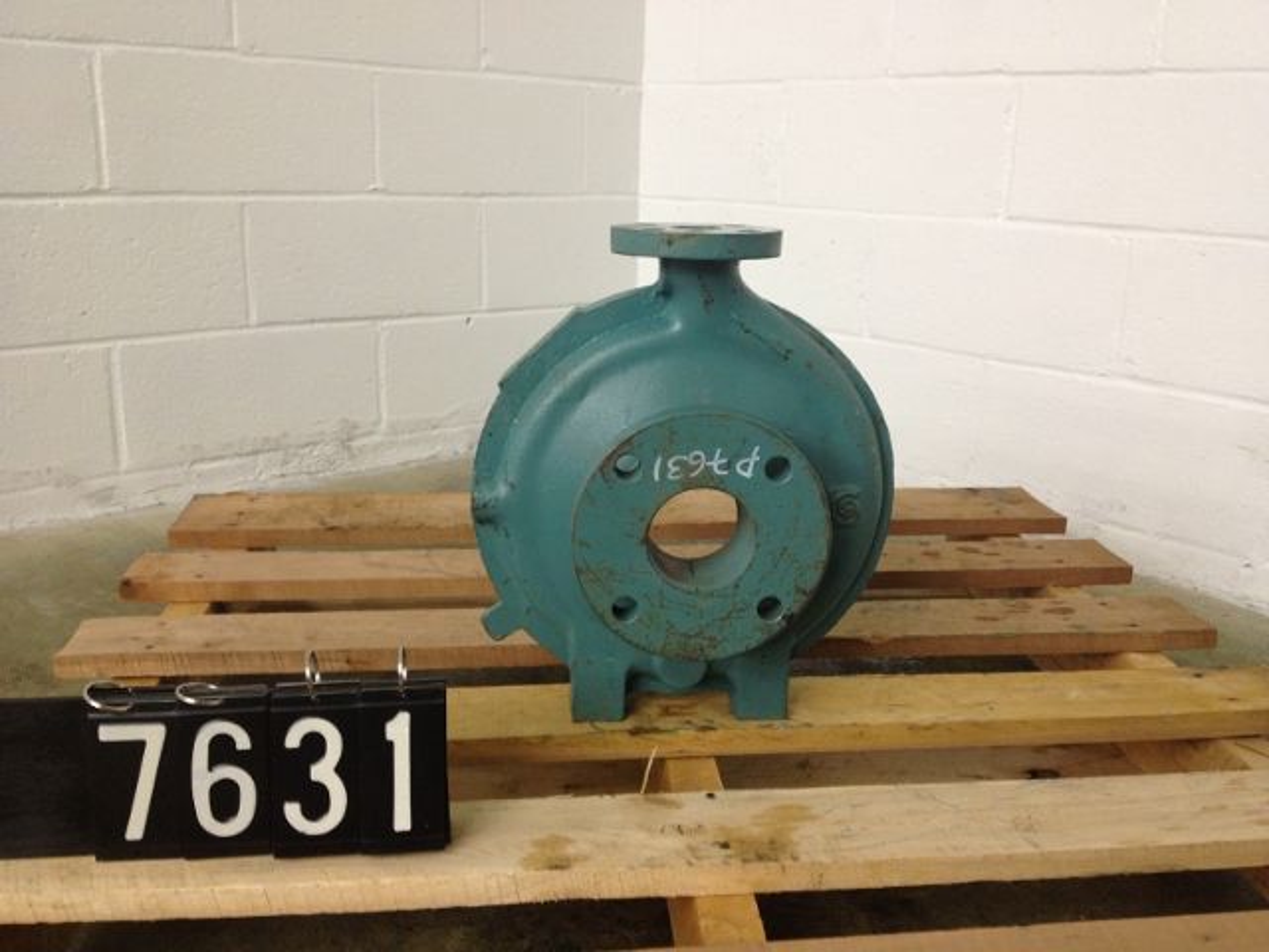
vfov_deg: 40.7
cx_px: 634
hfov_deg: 52.6
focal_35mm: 35
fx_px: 1283
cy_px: 476
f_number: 2.4
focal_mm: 4.28
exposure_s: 1/20
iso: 125
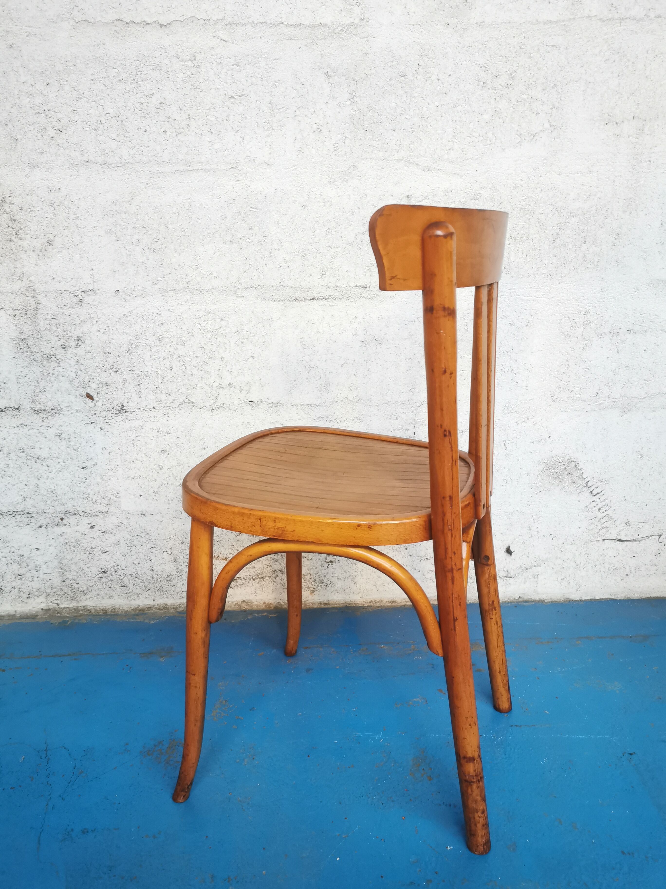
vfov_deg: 65.3
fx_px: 693
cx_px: 333
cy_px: 444
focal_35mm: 27
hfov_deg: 51.4
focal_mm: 5.58
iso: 500
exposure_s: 1/33.3
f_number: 1.8
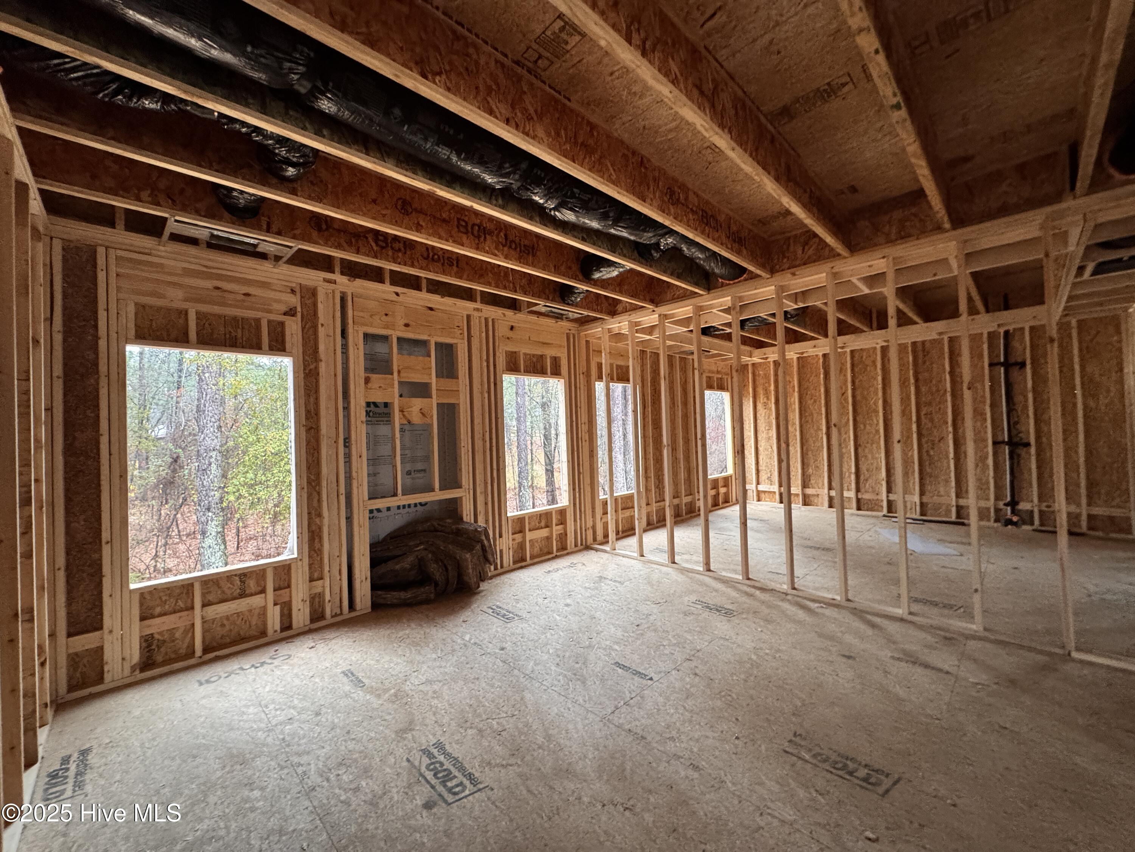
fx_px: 459
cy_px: 426
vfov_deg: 85.7
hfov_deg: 102.1
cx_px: 568
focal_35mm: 14
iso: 640
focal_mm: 2.22
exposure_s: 1/60
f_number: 2.2
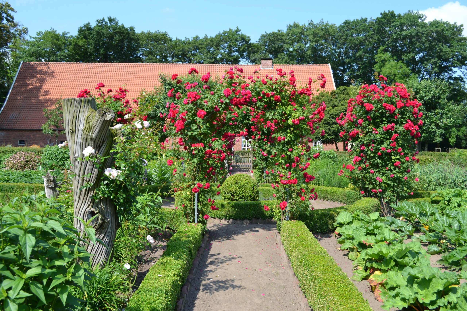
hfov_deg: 57.2
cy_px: 156
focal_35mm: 33
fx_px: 428
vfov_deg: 40.0
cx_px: 234
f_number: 6.3
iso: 100
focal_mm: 22
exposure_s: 1/200
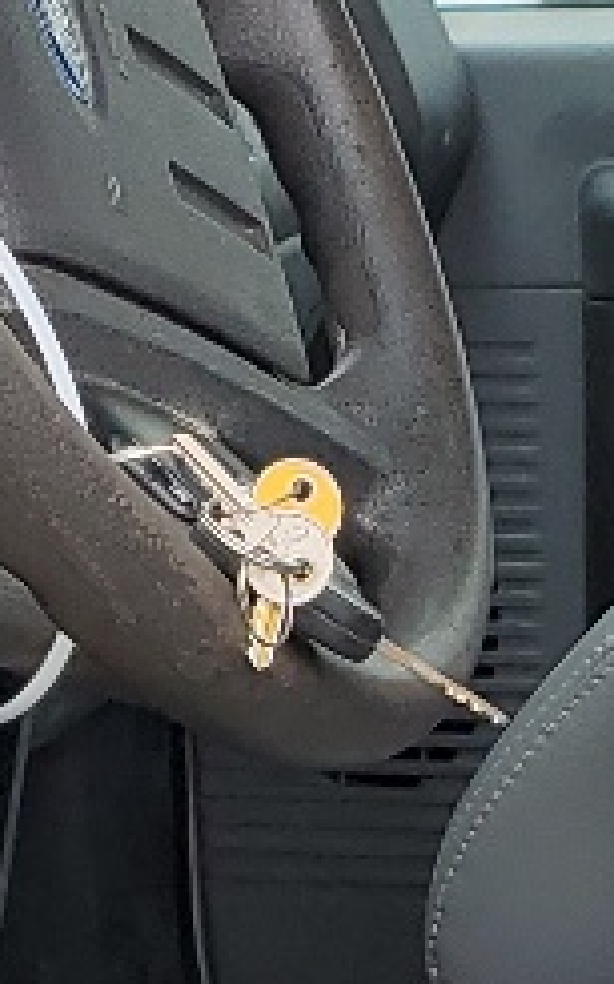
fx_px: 4822
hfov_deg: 7.2
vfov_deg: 11.4
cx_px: 694
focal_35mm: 180
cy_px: 1185
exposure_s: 1/588
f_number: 1.5
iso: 50
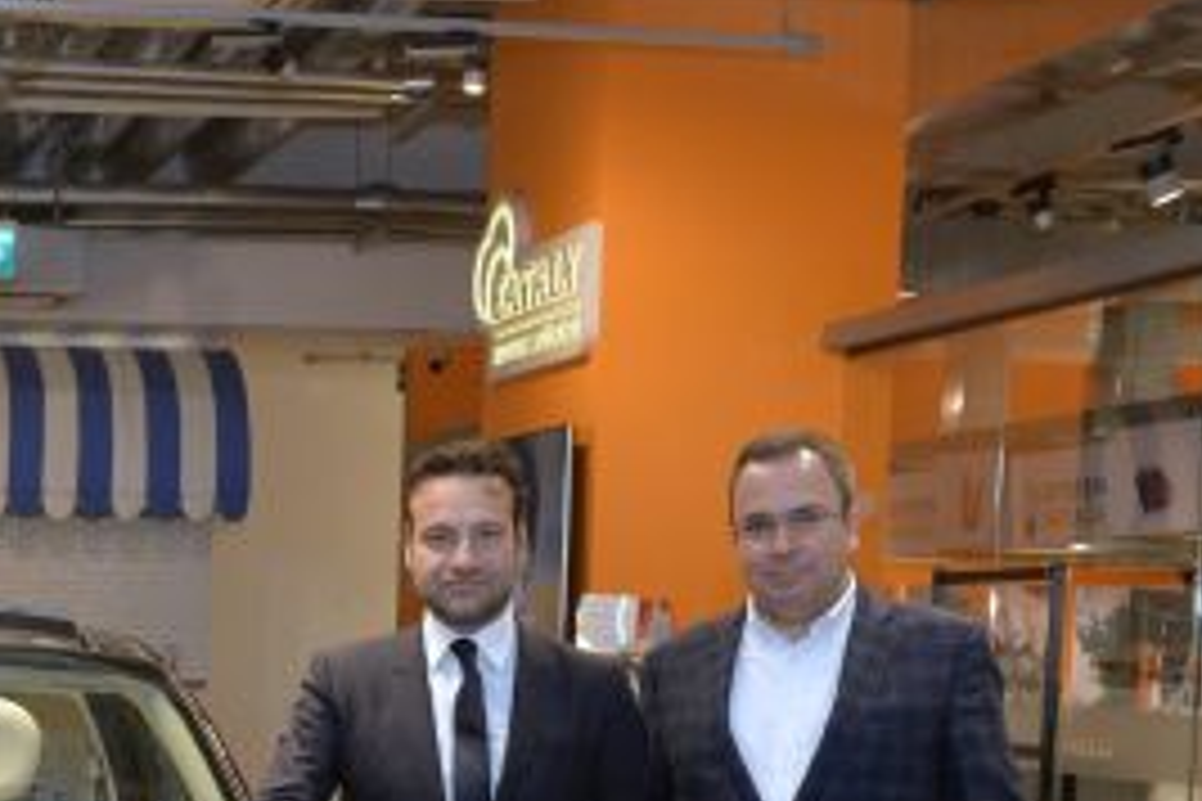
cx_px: -54
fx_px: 2604
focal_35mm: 78
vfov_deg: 16.9
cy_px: 911
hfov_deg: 24.6
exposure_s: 1/100
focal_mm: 32
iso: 1600
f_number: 5.6
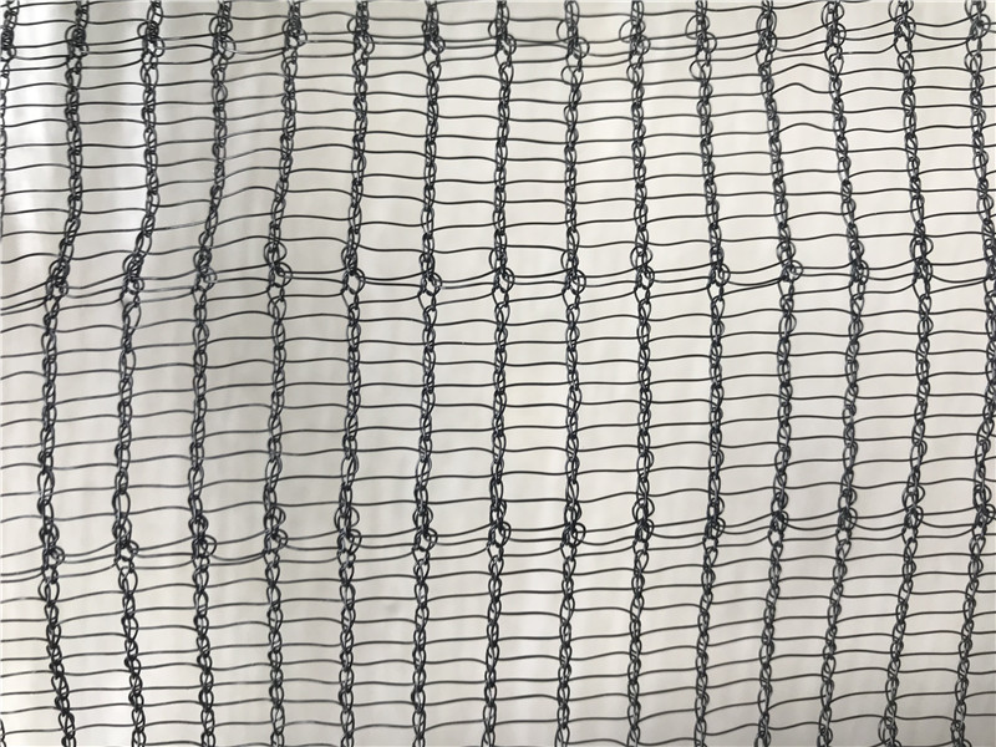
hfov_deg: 63.4
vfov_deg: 49.7
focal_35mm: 28
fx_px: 806
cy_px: 374
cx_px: 498
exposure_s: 1/50
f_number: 1.8
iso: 25
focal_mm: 3.99
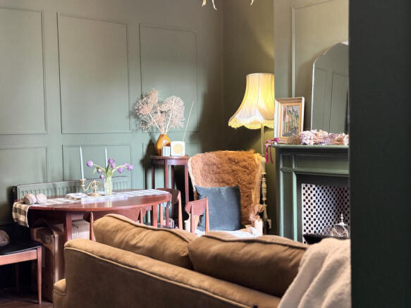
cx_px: 206
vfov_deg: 30.3
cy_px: 154
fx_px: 570
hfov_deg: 39.7
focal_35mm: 48
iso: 500
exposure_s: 1/33
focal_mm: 6.76
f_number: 1.78
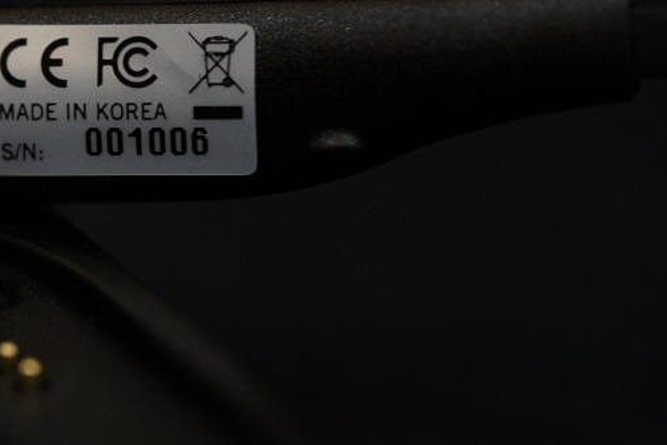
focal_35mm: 172
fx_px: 3188
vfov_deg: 8.0
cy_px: 234
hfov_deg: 11.8
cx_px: 39
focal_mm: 90
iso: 2500
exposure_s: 1/60
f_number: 4
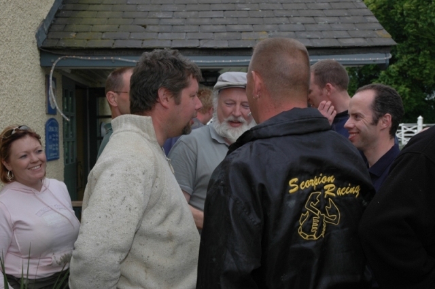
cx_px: 218
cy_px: 144
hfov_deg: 38.9
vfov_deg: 26.5
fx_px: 616
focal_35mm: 51
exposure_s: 1/160
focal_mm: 34
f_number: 6.3
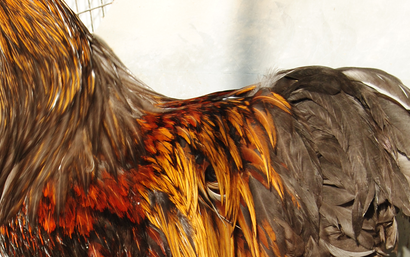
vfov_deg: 8.3
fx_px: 1768
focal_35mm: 158
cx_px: 118
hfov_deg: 13.2
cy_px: 258
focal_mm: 45
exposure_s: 1/125
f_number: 9
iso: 200
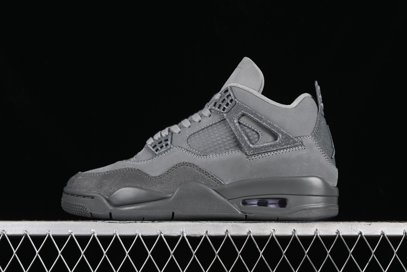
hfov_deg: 27.0
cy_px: 136
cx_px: 204
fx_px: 848
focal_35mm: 75
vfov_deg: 18.2
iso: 160
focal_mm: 50
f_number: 7.1
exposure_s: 1/60
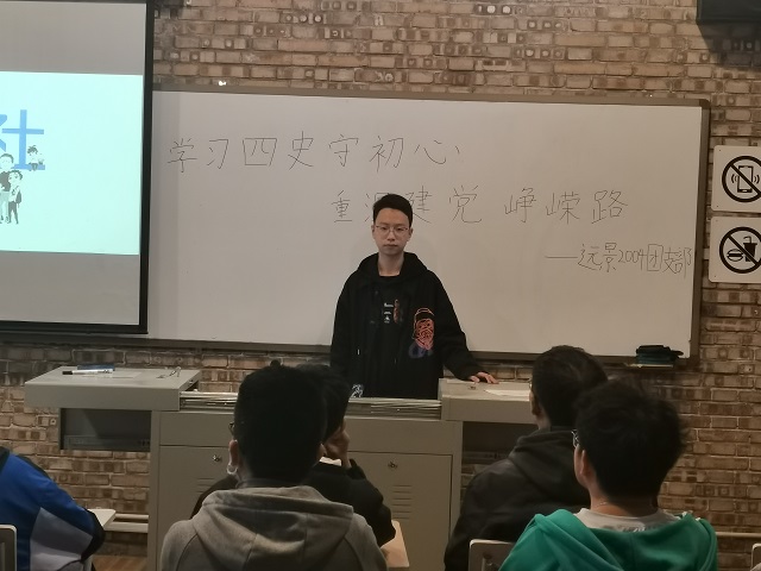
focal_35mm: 72
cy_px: 286
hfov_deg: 27.0
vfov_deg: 20.4
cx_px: 380
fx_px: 1583
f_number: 1.8
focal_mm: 5.58
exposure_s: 1/33.3
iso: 400
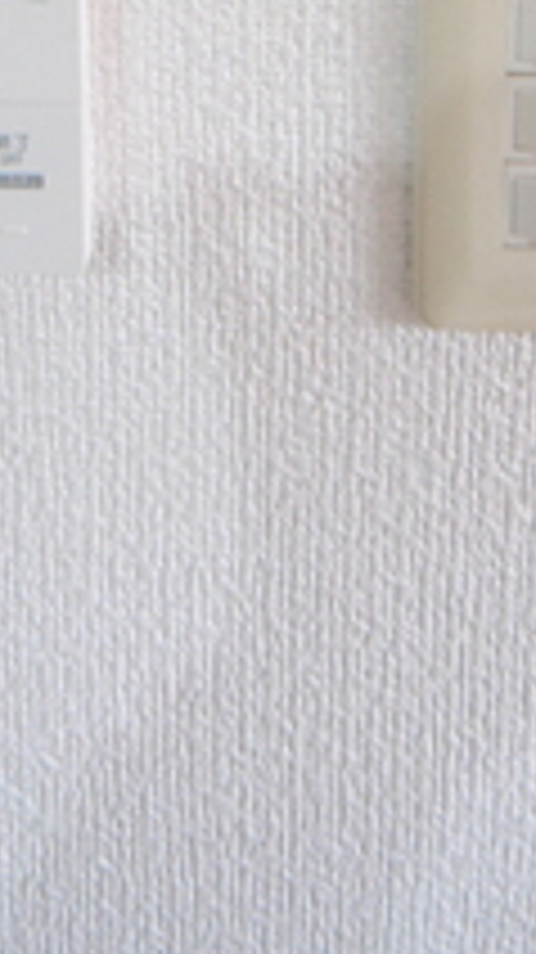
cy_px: -266
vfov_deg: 36.3
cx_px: 113
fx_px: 962
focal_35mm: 38
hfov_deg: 30.4
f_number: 4.5
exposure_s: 1/30
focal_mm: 8
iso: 1400
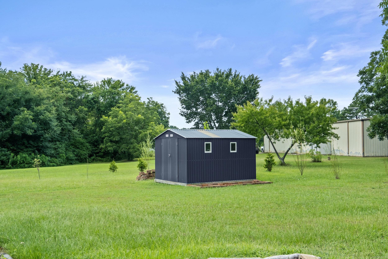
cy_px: 130
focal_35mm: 36
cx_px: 194
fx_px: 388
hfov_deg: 53.1
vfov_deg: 36.9
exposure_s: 1/160
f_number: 8
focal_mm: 24
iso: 200
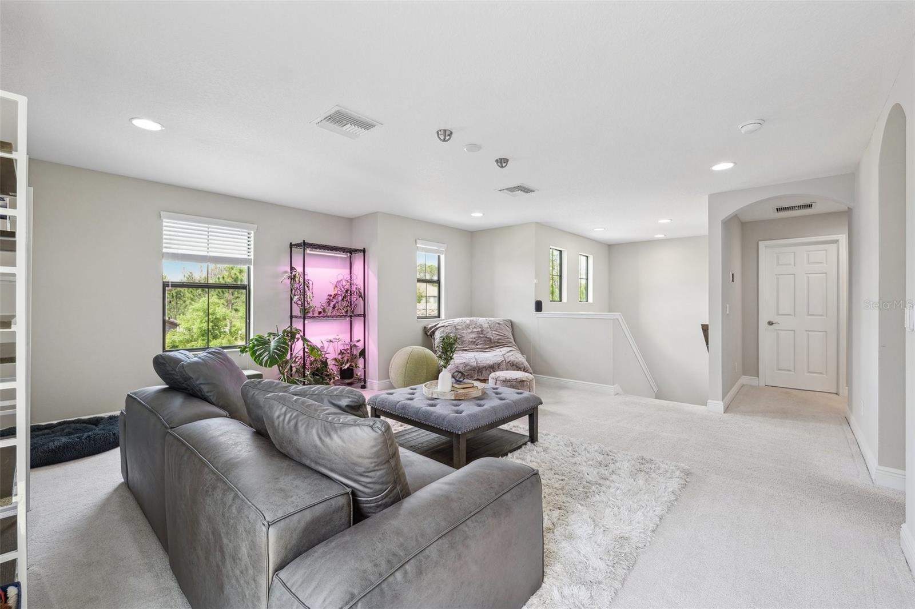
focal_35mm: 14
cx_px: 458
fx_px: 356
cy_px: 304
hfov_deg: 104.3
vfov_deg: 81.2
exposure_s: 1/13
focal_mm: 14
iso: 400
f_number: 8
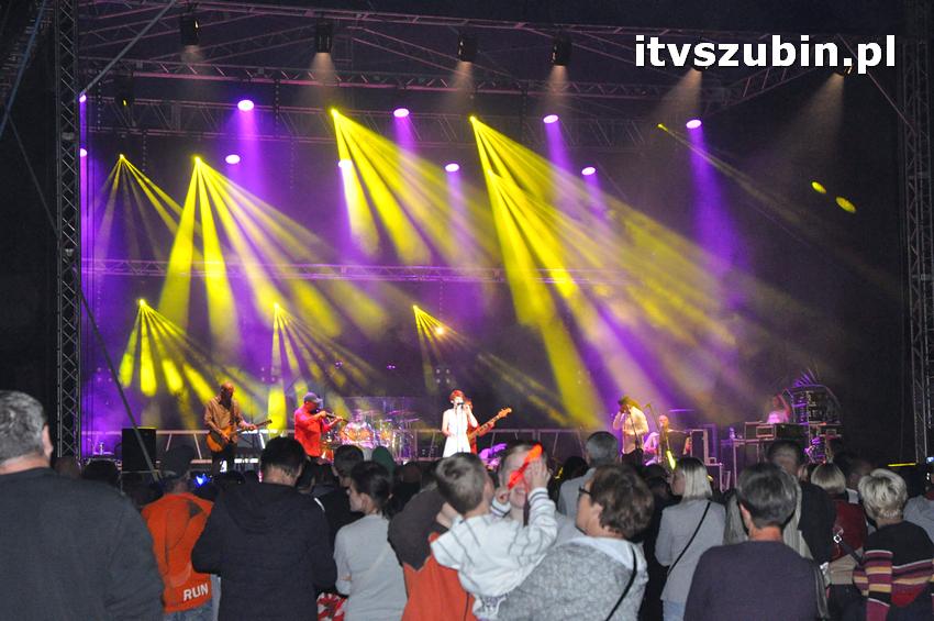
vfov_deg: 17.5
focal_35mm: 78
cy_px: 310
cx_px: 467
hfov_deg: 26.0
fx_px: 2022
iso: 3200
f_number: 5.6
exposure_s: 1/60
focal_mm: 52
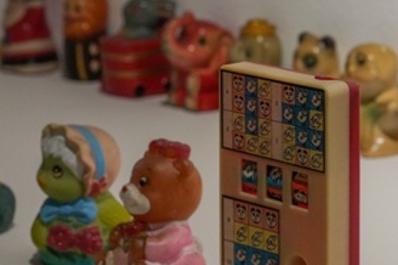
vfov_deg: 7.3
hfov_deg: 10.9
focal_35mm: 189
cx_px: 316
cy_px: 140
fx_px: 2088
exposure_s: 1/80
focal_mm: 70
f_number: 13
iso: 3200
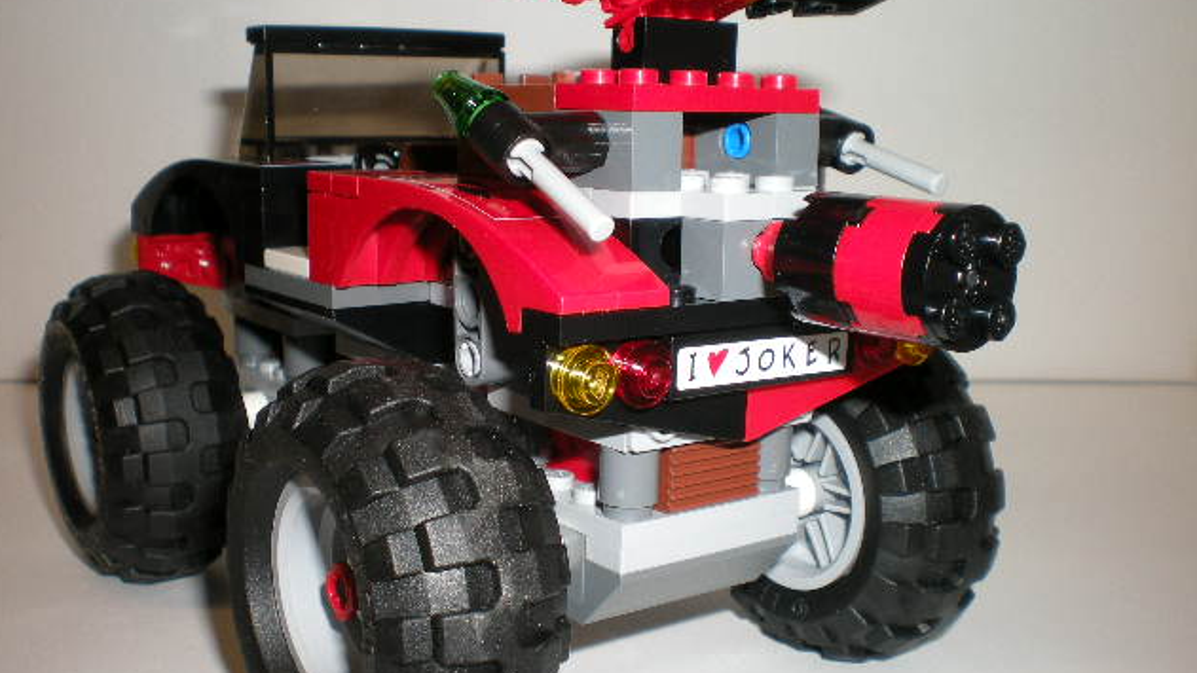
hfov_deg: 48.4
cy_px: 396
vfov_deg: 28.3
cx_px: 594
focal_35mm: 42
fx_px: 1333
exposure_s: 1/60
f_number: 4.6
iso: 64
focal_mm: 6.3
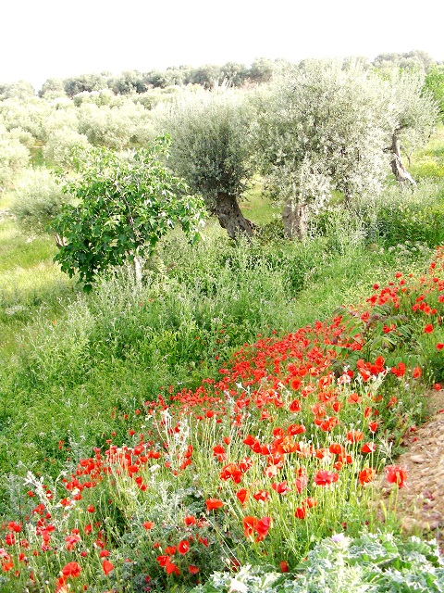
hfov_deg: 37.7
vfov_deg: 49.0
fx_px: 650
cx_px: 222
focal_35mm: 38
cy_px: 296
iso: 50
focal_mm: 6.3
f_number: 4
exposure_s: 1/138
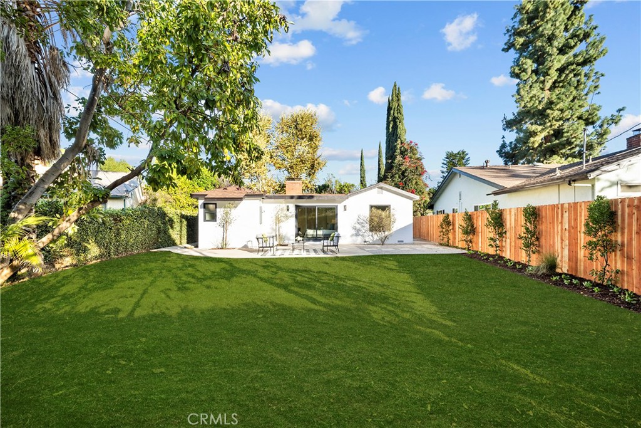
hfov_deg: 104.2
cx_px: 320
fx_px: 249
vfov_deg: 81.2
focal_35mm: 14
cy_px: 214
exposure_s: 1/50
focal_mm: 14
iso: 250
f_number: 9
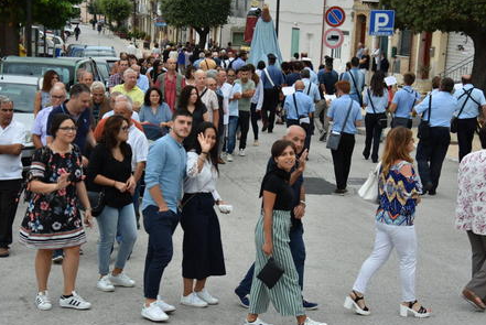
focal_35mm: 85
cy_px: 162
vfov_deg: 16.1
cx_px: 231
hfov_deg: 23.9
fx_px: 1149
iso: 360
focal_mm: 50
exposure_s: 1/250
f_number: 4.5
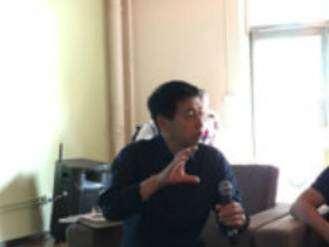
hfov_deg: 25.1
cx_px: 280
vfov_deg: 19.4
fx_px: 722
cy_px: 154
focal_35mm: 76
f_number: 2.2
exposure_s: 1/17
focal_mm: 4.15
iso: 100
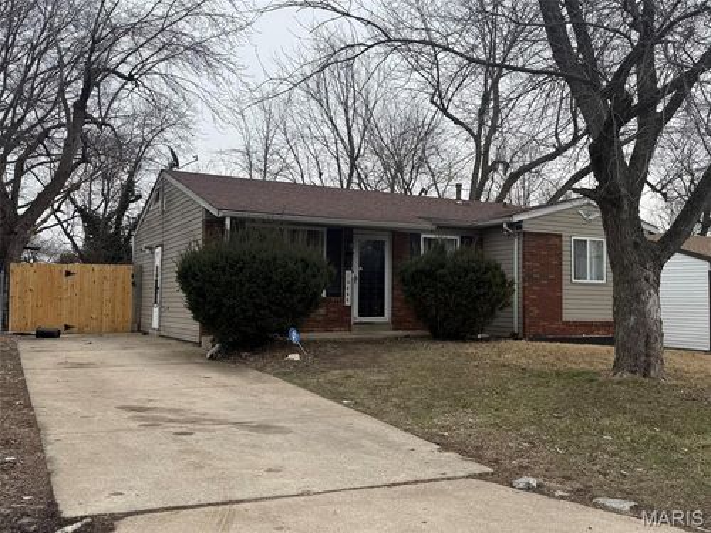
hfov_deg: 71.6
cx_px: 356
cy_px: 266
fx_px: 493
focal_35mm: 24
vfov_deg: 56.8
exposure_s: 1/2110
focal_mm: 6.76
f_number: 1.78
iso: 80
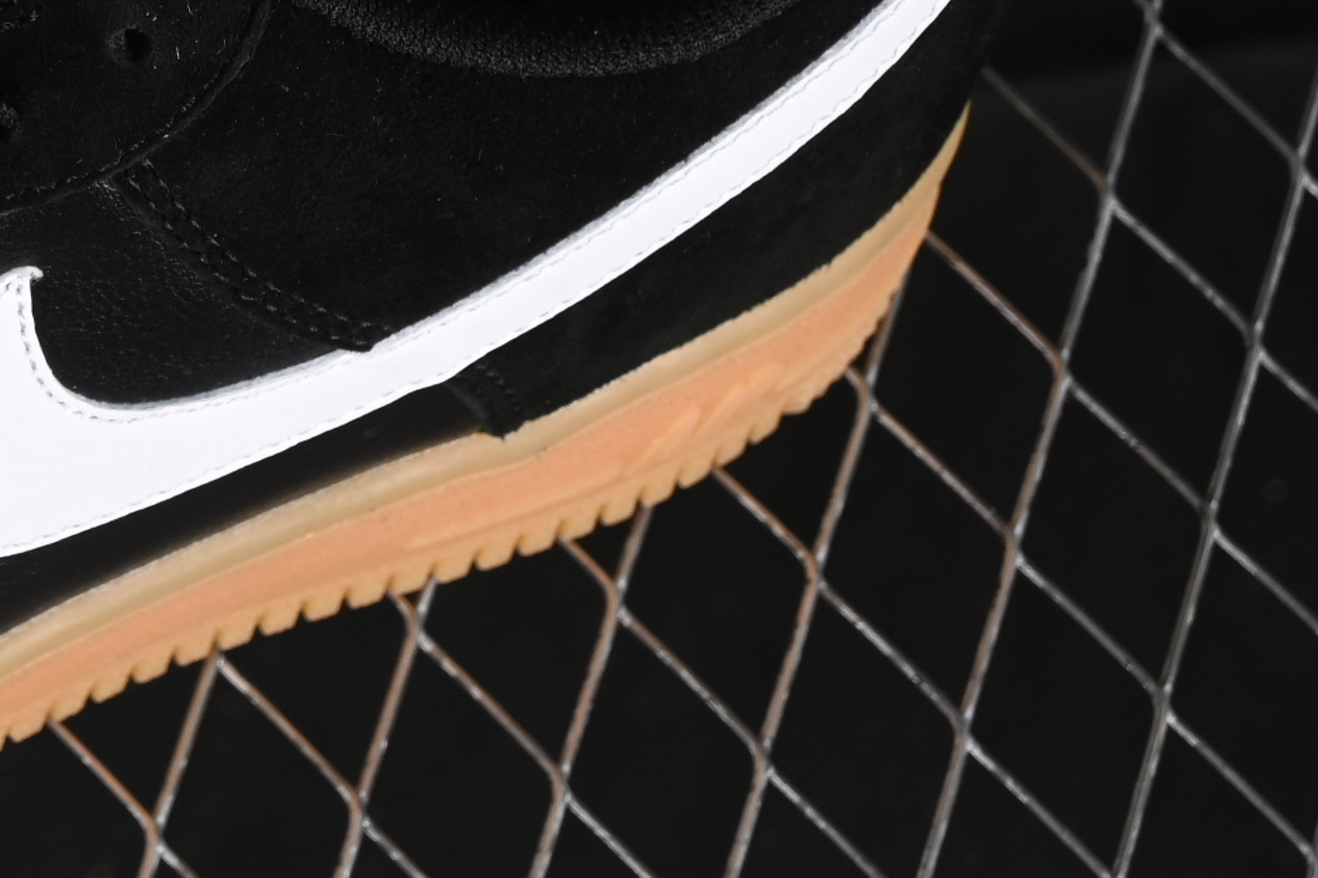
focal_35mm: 223
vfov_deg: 6.1
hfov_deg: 9.1
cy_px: -132
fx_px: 8164
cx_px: -442
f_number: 6.3
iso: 160
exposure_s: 1/40
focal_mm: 50
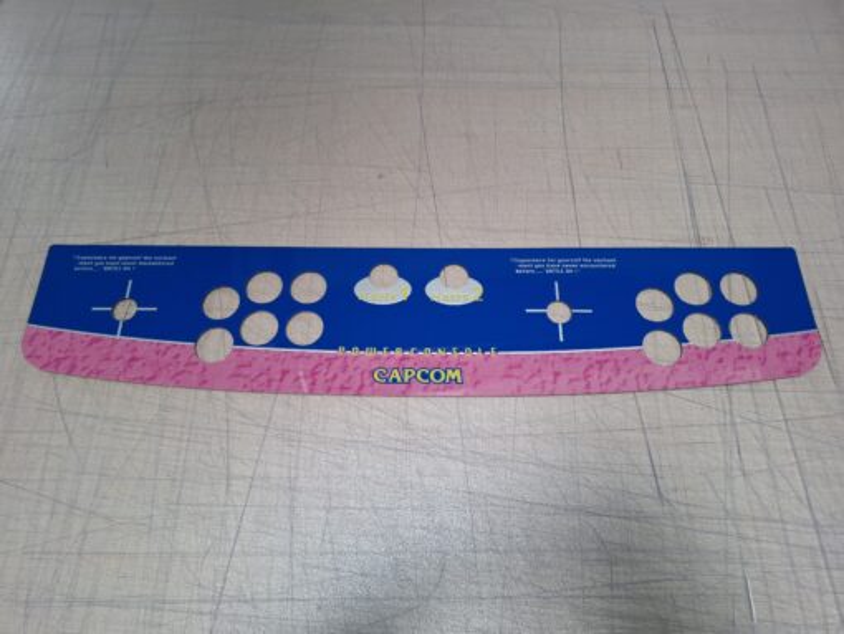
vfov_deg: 58.9
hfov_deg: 73.9
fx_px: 561
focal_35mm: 23
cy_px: 317
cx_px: 422
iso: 250
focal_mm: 5.54
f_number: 1.8
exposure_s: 1/120
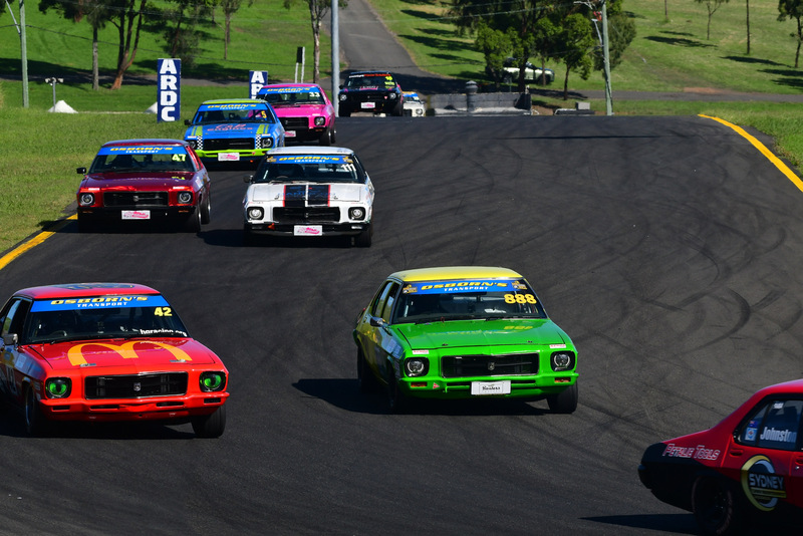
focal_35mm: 300
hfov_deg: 6.9
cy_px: 268
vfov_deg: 4.6
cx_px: 402
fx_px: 6694
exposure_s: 1/640
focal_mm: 200
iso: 400
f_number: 13
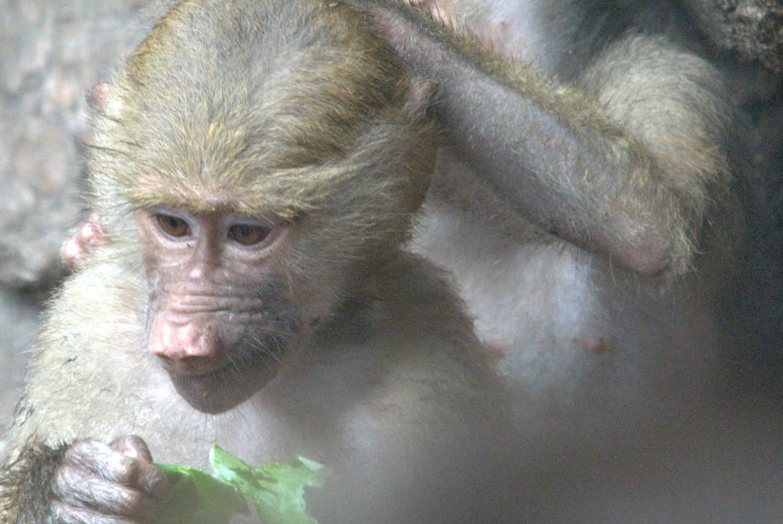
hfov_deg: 4.1
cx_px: 225
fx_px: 11023
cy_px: 204
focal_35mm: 506
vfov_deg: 2.7
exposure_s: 1/160
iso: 1600
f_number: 6.3
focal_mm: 200
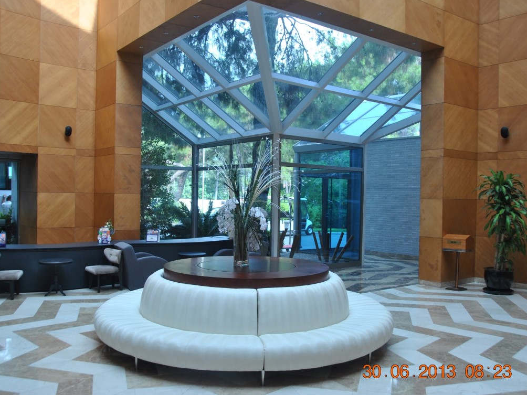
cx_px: 268
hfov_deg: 55.3
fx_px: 502
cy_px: 200
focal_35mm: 33
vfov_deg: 42.9
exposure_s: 1/80
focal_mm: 20
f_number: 4.5
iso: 200
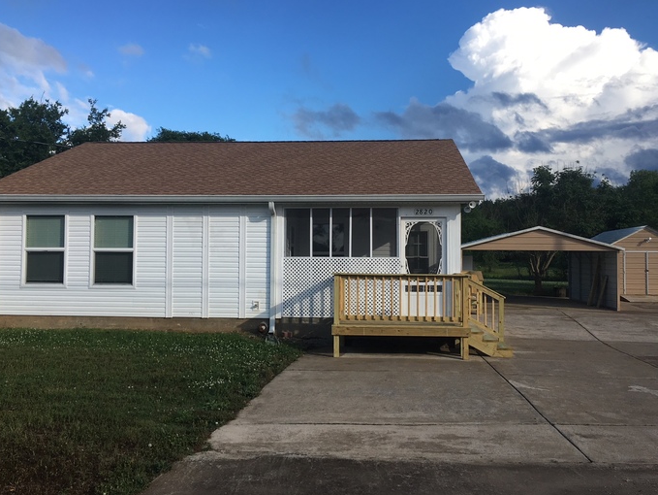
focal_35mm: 33
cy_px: 245
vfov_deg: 43.0
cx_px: 335
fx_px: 628
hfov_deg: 55.3
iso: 25
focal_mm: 4.15
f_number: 2.2
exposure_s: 1/927
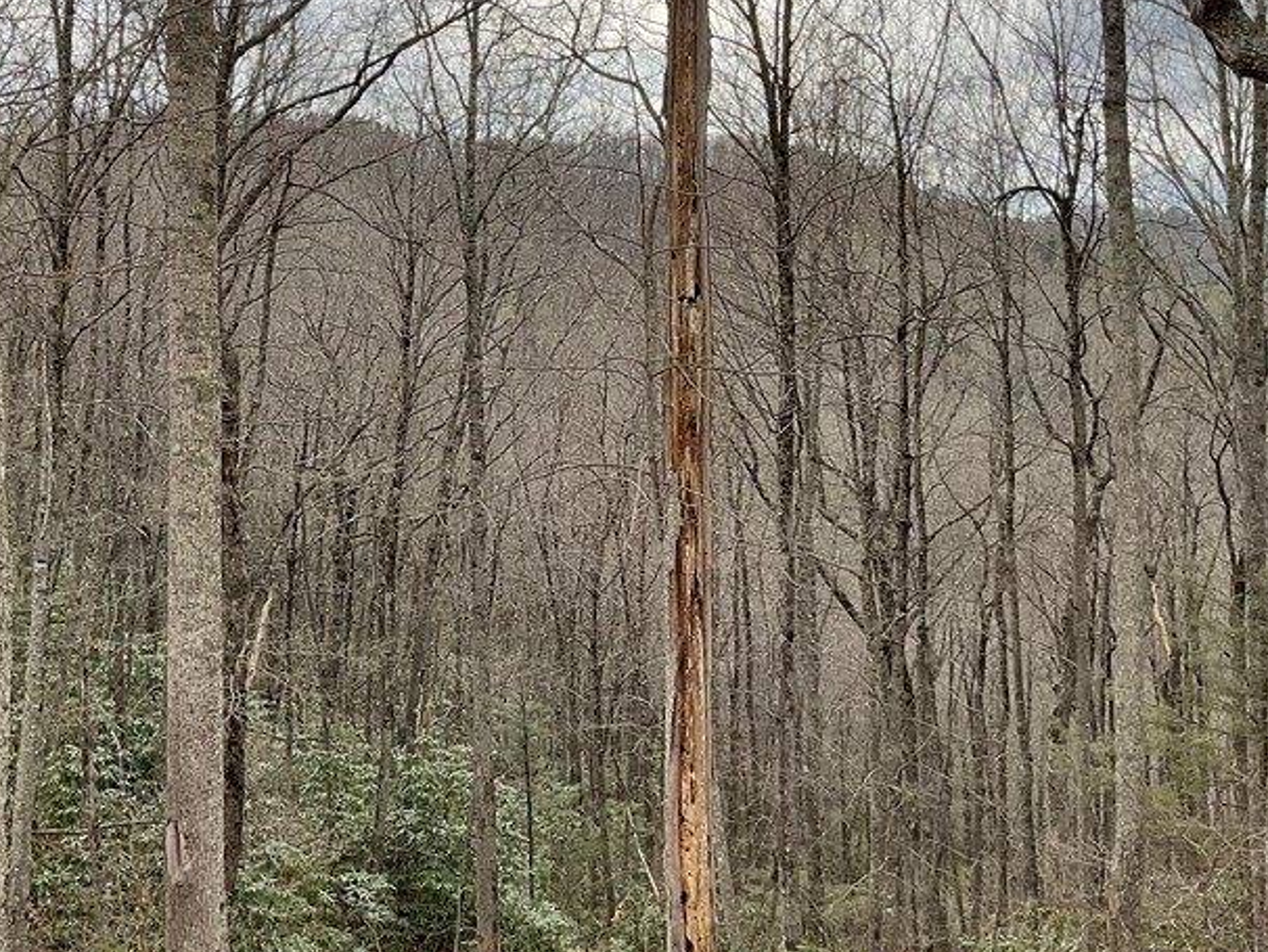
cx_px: 358
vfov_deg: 29.6
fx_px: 1796
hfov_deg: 38.2
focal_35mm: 49
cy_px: 345
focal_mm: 3
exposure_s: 1/1055
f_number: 1.8
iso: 16
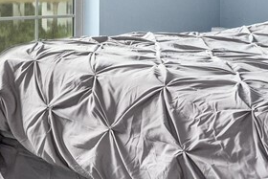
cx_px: -205
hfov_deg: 17.4
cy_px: -45
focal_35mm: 97
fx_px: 722
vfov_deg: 13.7
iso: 320
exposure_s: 1/6
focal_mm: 16
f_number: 9
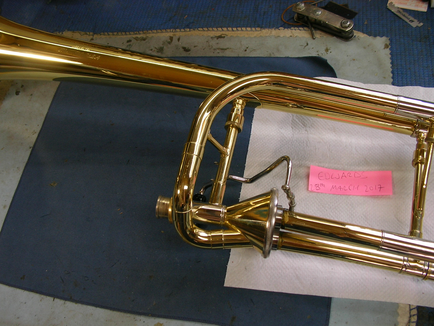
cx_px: 217
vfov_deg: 37.7
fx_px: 476
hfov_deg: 49.0
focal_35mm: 38
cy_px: 163
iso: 50
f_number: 3.5
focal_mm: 5.8
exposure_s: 1/37.3
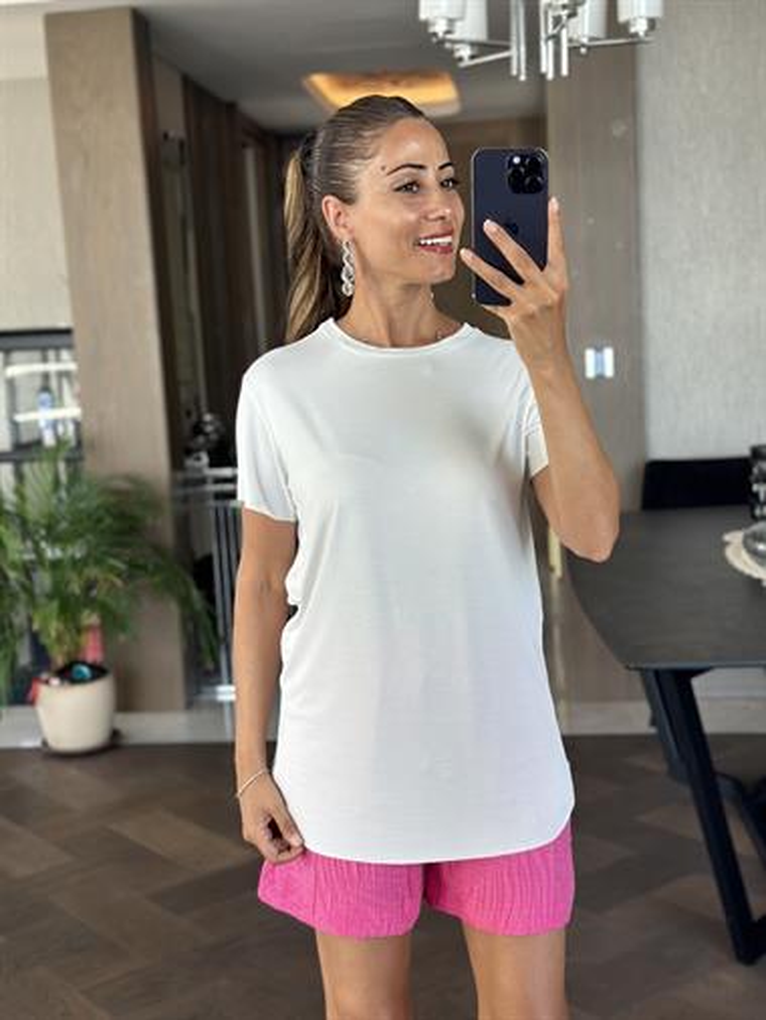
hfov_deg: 30.3
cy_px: 510
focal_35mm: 48
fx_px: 1415
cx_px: 383
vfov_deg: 39.6
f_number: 1.78
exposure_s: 1/121
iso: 100
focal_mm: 6.86
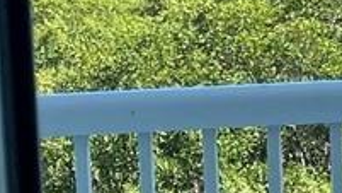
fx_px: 2049
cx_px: 973
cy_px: -39
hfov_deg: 8.3
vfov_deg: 5.3
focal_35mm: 226
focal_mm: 5.1
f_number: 1.6
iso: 32
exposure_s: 1/2336
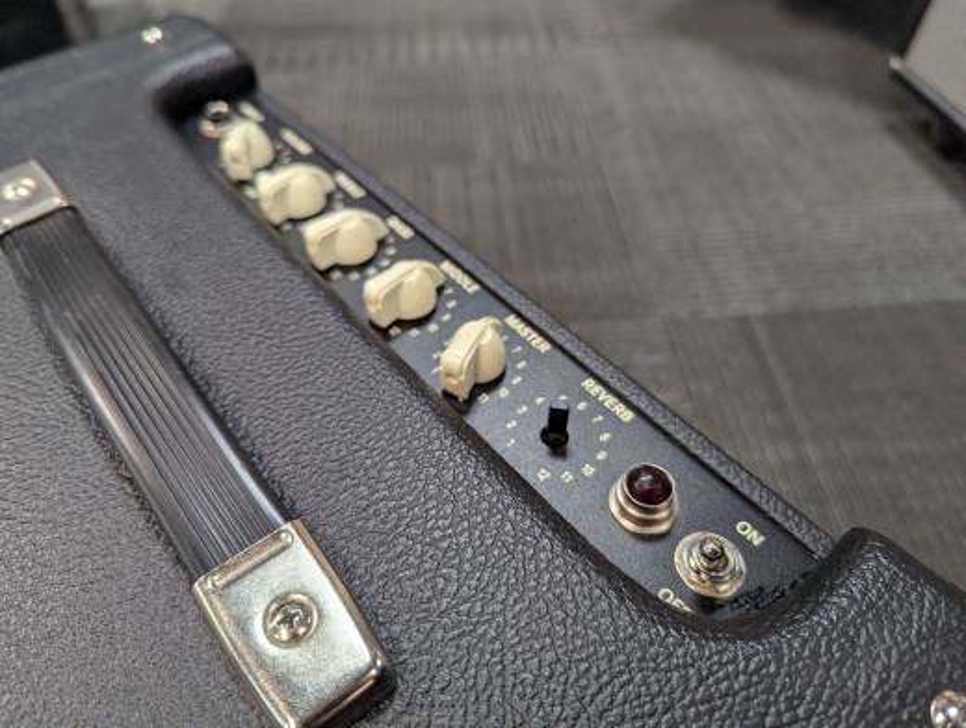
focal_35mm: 24
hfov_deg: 71.5
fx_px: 671
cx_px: 483
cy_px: 364
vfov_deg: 57.0
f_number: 1.85
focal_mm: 6.81
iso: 198
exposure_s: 1/120
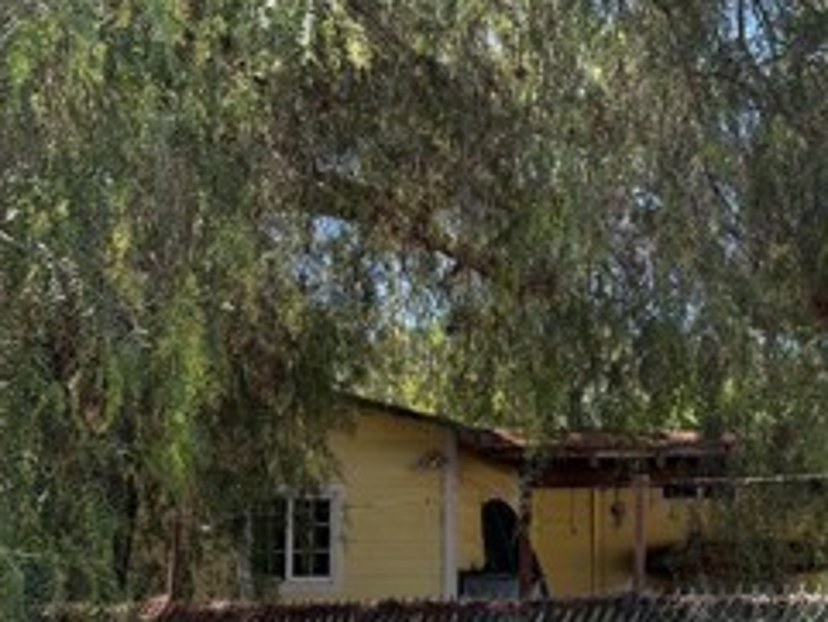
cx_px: 691
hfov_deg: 27.5
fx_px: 1651
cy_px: 485
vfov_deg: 21.1
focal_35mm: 69
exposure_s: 1/456
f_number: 1.6
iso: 50
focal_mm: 5.96
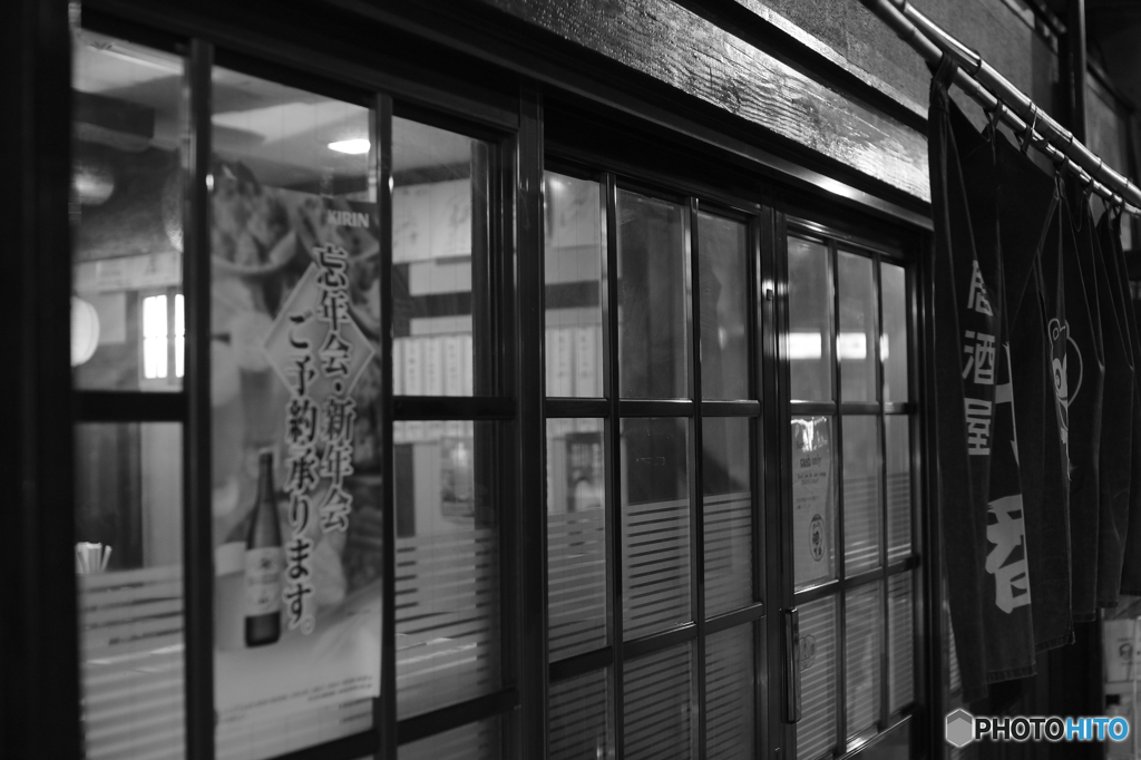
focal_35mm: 45
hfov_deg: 43.6
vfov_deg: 29.8
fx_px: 1426
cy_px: 380
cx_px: 570
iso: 640
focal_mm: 30
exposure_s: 1/60
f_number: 2
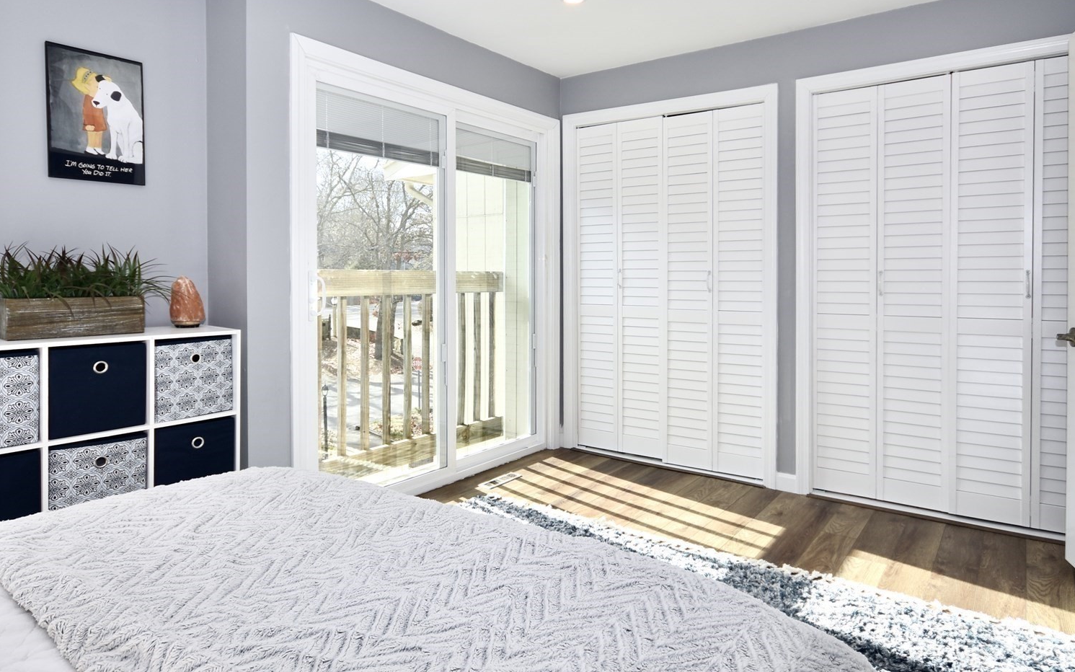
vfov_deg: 57.1
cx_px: 528
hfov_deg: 82.3
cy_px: 288
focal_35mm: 21
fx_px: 615
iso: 100
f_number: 5.6
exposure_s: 1/125
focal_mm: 10
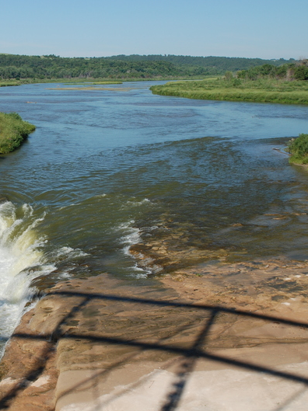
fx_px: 804
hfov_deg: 21.4
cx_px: 61
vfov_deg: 28.7
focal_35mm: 68
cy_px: 206
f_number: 6.3
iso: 160
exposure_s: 1/160
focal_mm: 31
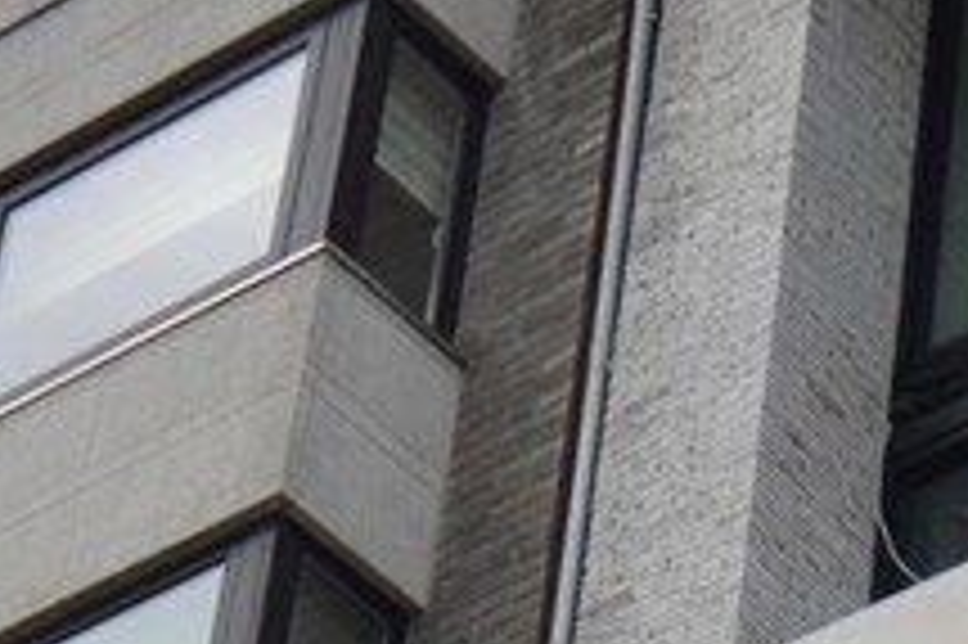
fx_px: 6099
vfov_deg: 6.0
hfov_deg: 9.0
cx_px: 880
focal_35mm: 227
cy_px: 694
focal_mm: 24
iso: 110
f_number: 5.6
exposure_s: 1/125
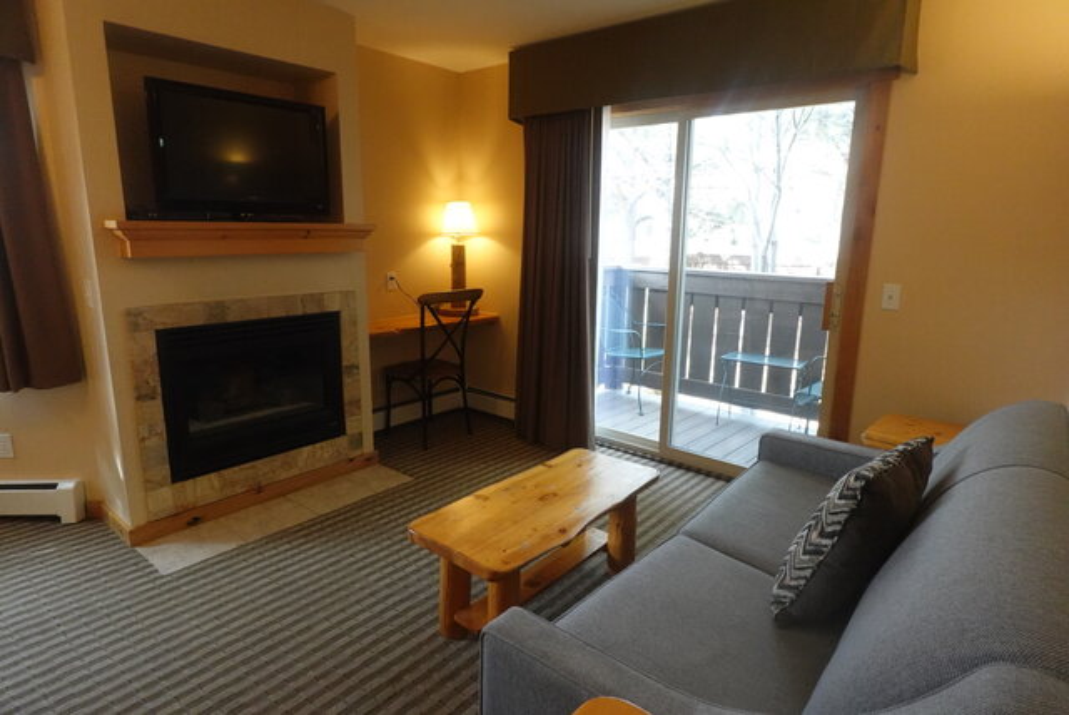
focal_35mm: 20
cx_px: 534
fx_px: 594
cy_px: 358
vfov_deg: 62.0
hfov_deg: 83.9
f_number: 5.6
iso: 2500
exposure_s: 1/80
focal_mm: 7.6
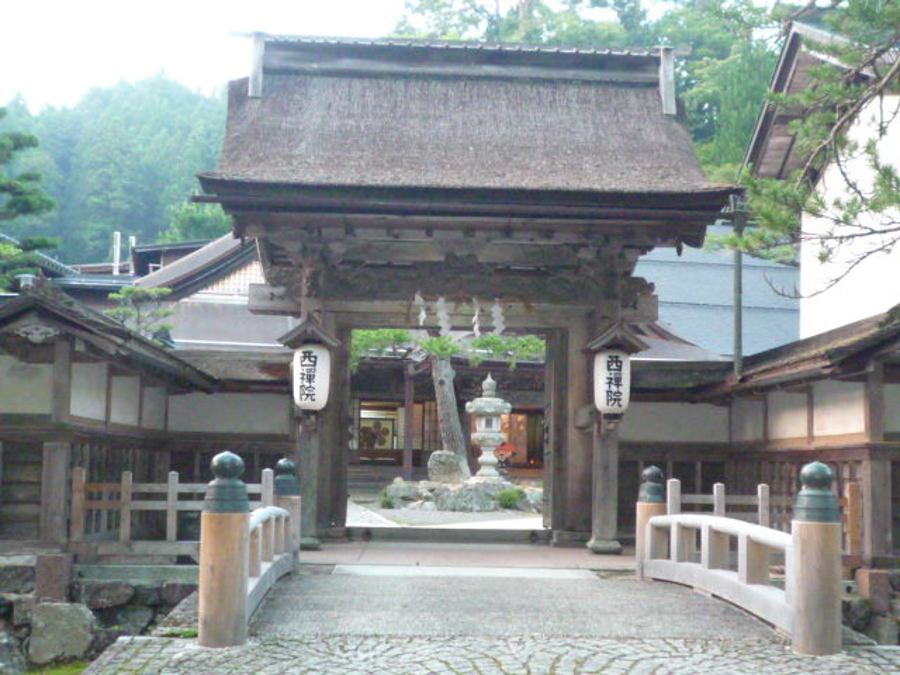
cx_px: 450
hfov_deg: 40.4
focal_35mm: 47
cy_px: 338
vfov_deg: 30.9
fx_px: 1222
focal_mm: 4.7
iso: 640
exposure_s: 1/30
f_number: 2.9
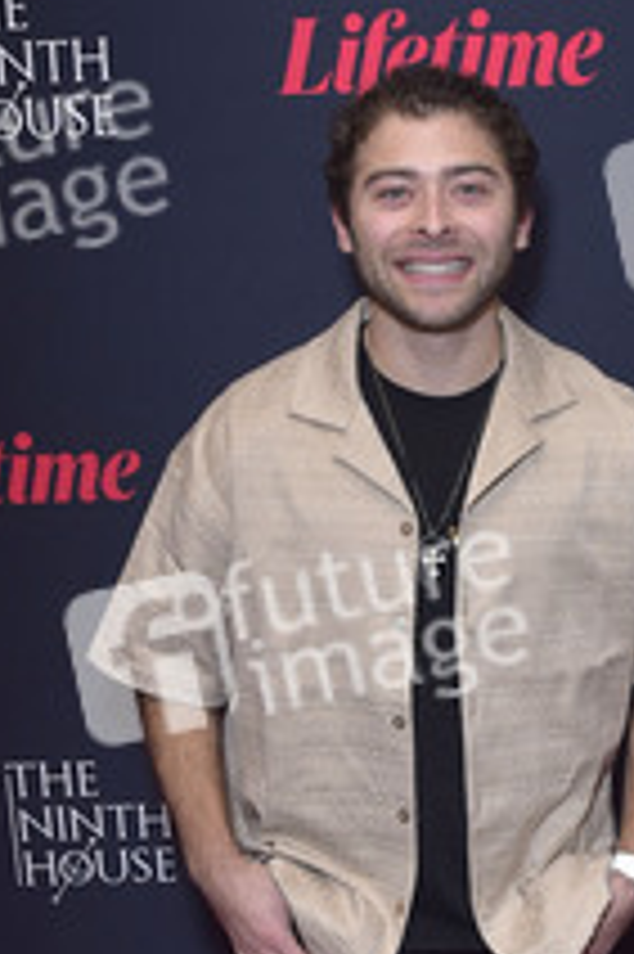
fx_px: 1349
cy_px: 864
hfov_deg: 26.3
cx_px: 429
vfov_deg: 36.4
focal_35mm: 51
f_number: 6.3
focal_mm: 27
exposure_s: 1/250
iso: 1000
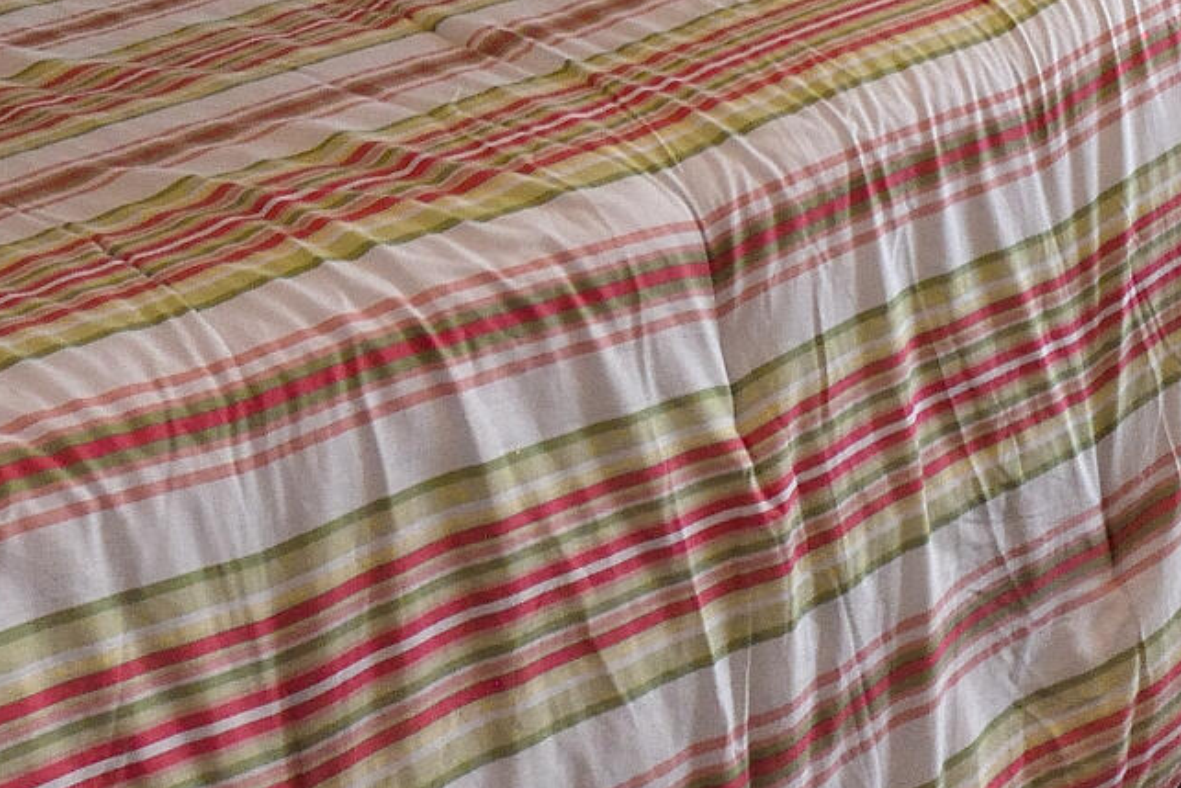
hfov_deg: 26.7
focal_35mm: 70
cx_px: 1280
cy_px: -749
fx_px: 2297
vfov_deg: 15.7
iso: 400
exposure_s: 1/100
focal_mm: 10
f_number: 5
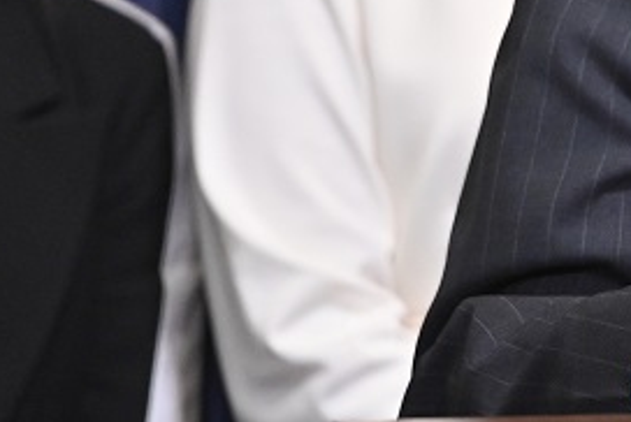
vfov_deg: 1.8
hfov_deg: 2.7
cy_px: -165
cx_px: 1102
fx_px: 13528
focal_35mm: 771
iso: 3200
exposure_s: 1/400
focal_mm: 175
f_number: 3.2
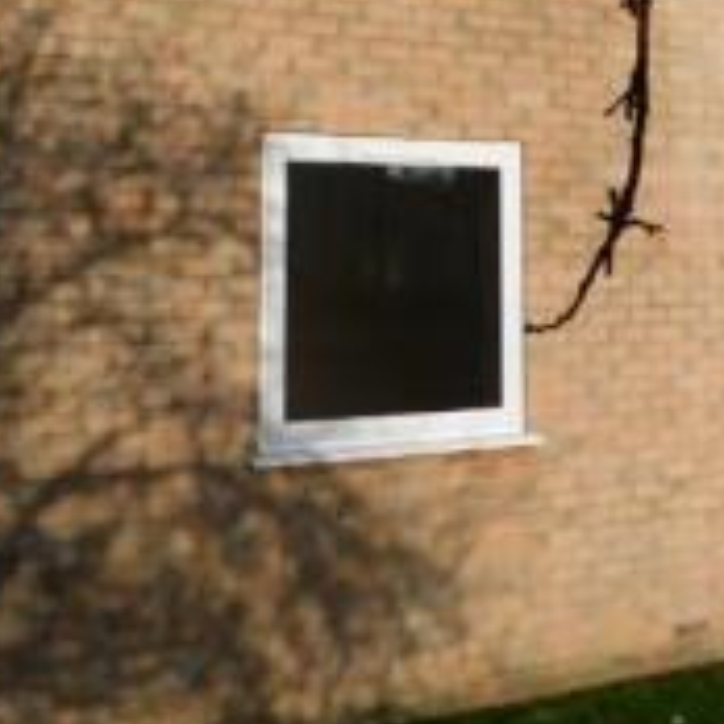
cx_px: 485
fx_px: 1609
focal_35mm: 68
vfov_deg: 24.5
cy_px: 52
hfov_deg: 25.2
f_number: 6
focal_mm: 4
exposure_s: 1/500
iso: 125
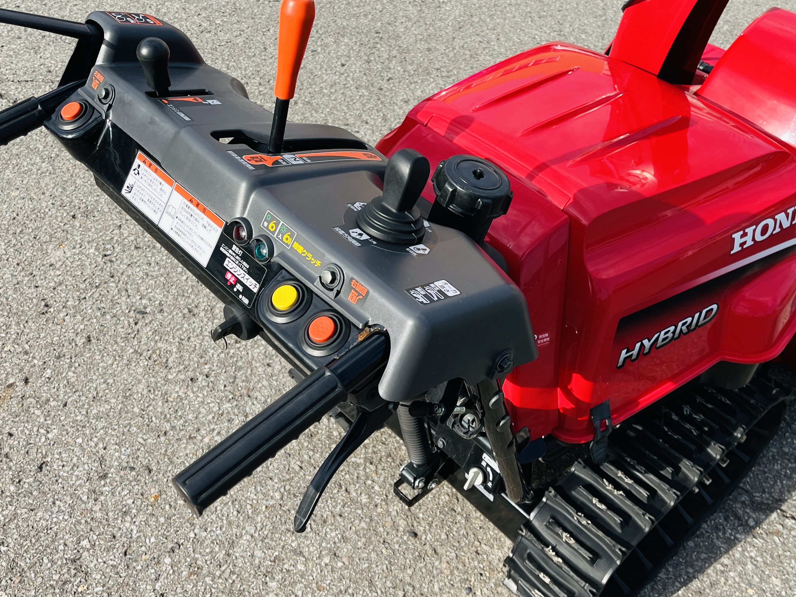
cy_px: 233
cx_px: 441
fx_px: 874
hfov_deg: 48.9
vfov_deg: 37.5
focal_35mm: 38
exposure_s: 1/1832
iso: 50
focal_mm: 5.1
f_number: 1.6
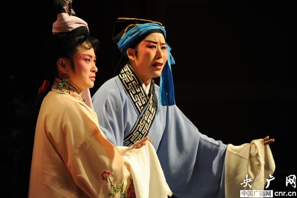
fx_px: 2473
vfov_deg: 4.6
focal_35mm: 300
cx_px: 148
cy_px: 99
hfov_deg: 6.9
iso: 800
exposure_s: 1/125
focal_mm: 300
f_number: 5.6
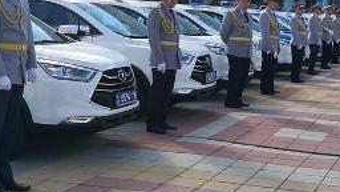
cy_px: 68
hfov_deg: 28.1
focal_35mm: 75
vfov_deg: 16.1
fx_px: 676
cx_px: 222
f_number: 2.2
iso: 50
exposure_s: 1/379
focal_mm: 4.5
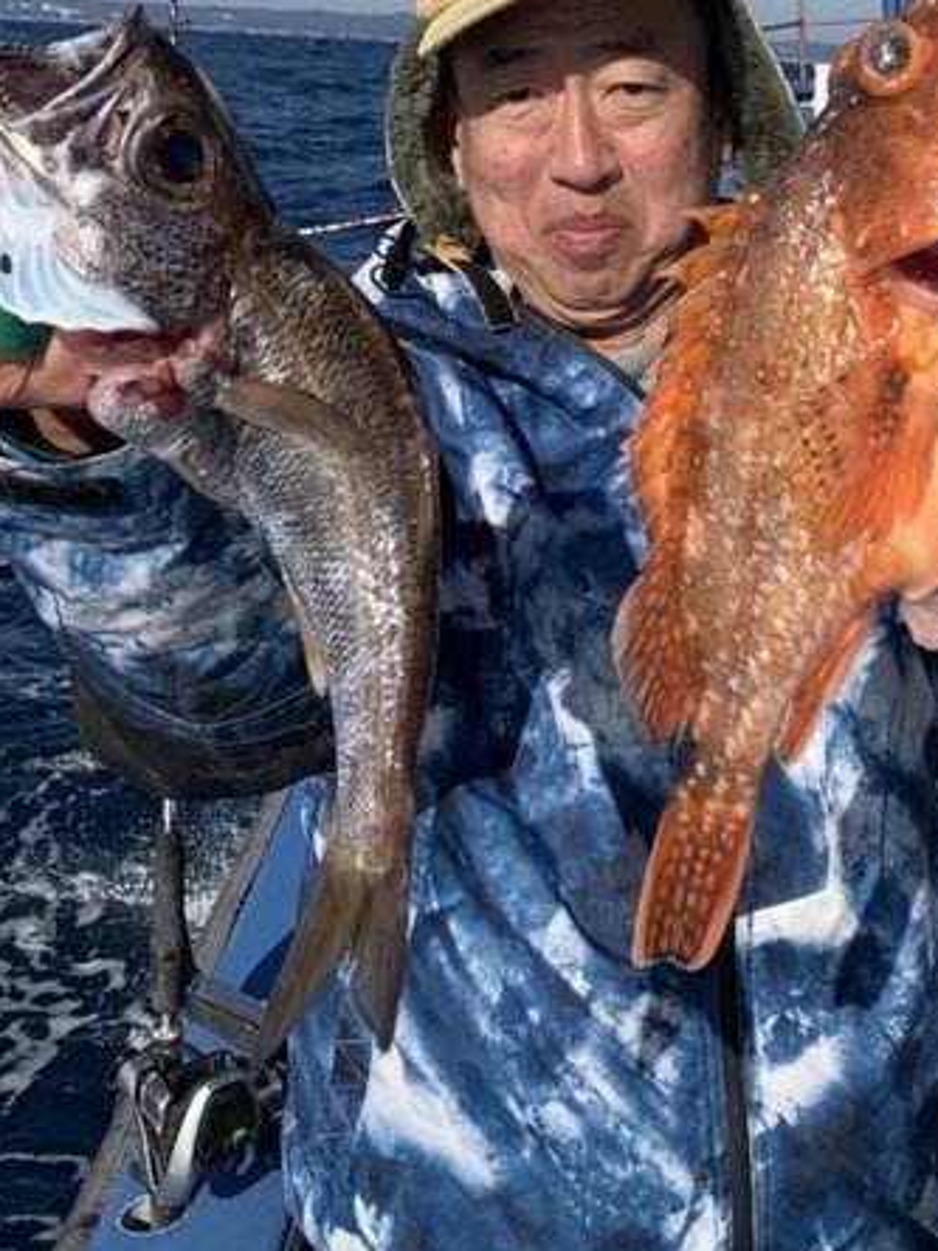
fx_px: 1806
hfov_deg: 28.7
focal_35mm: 50
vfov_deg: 36.6
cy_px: 210
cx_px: 710
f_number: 1.8
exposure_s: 1/2994
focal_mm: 4.25
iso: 25
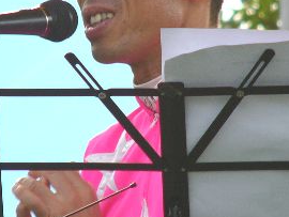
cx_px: 113
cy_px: 79
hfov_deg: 2.3
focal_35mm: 865
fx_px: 7228
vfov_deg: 1.7
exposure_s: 1/60
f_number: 2.8
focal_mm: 60.7
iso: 50
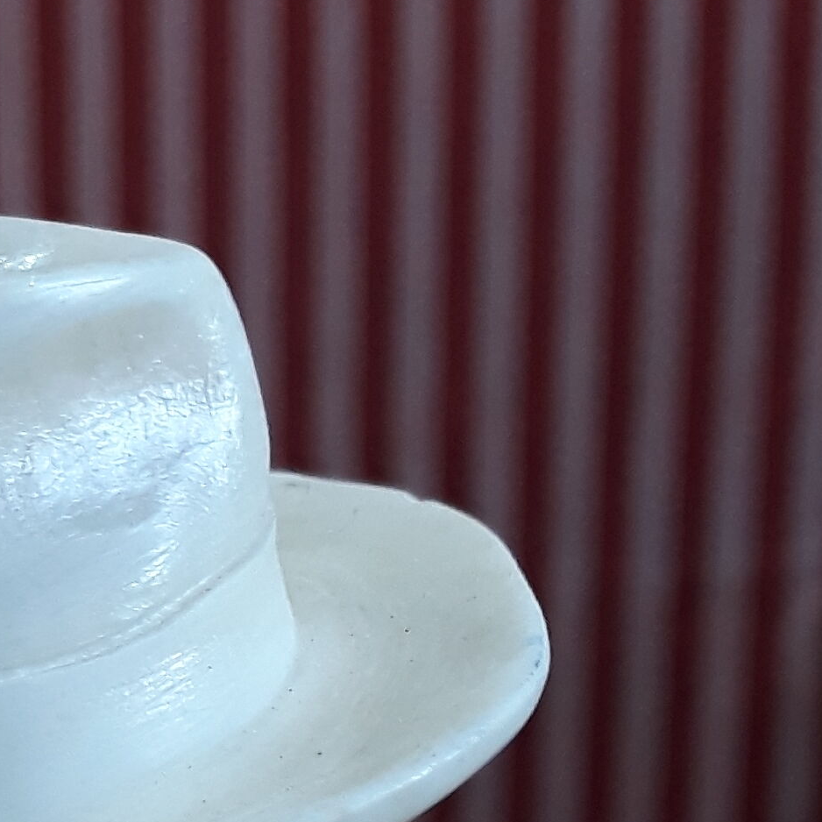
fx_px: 2821
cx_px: 57
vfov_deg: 13.7
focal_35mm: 105
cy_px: 1733
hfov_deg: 16.3
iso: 80
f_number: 1.9
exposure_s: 1/33
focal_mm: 3.6
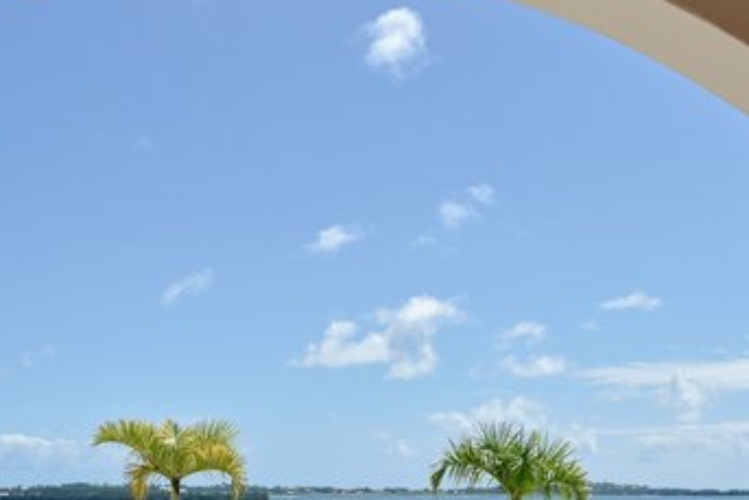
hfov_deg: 35.1
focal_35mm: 56
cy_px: 496
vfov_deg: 23.3
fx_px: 1166
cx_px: 225
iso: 125
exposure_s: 1/160
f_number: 16
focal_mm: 24
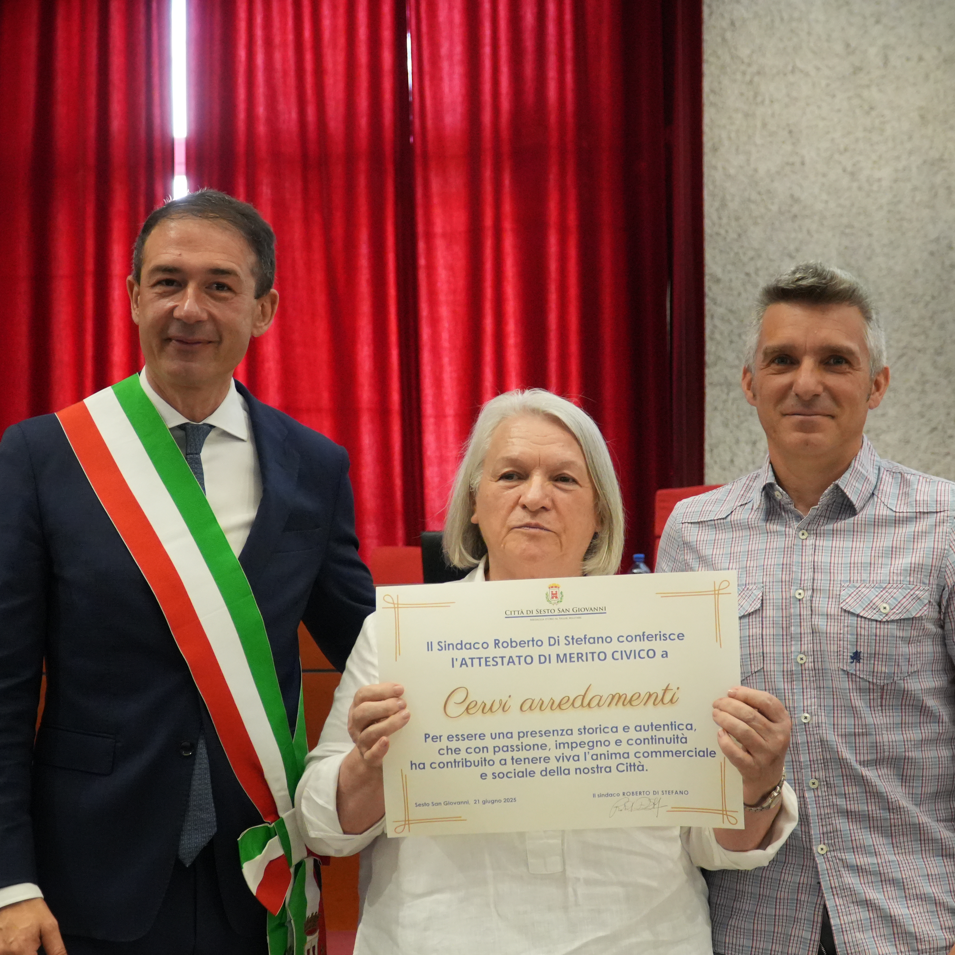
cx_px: 523
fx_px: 1685
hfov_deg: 31.6
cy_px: 478
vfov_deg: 31.6
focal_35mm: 54
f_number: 4
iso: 3200
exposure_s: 1/125
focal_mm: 28
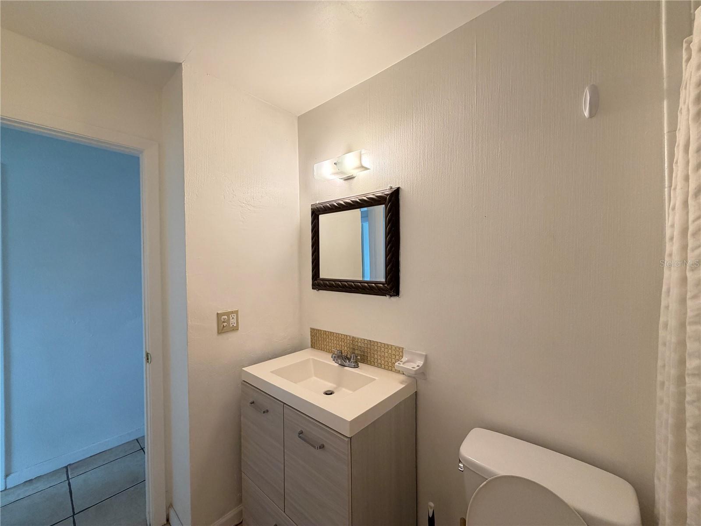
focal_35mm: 14
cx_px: 350
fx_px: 284
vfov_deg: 85.7
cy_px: 263
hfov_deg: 102.1
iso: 250
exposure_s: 1/120
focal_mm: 2.22
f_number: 2.2
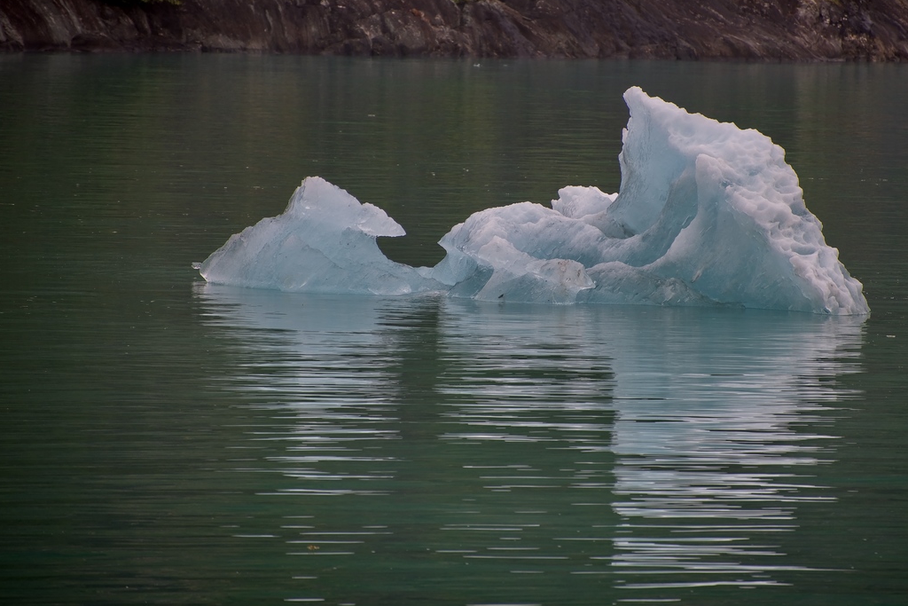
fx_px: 9459
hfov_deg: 5.5
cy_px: 256
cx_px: 548
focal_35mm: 375
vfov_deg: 3.7
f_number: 5.6
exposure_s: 1/640
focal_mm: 300
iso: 200
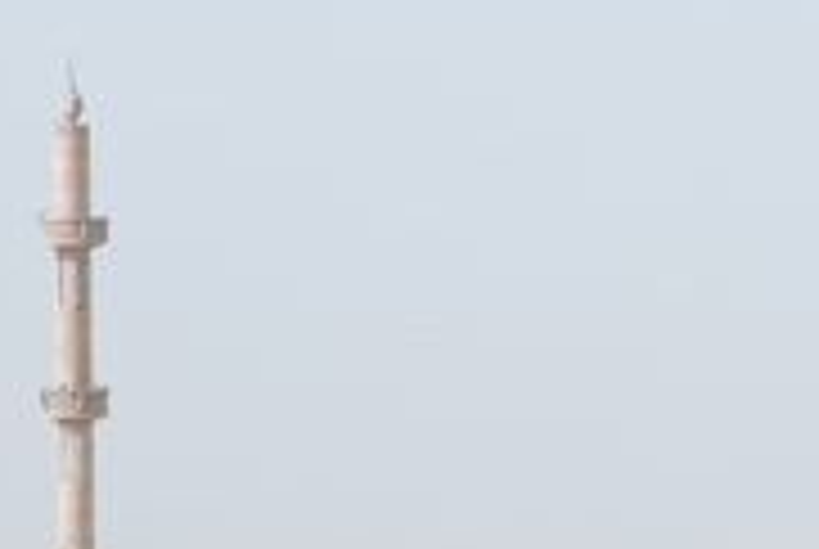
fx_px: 13125
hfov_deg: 3.6
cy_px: 592
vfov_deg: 2.4
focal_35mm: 576
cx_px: 1071
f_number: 7.1
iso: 250
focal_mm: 70
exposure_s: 1/800
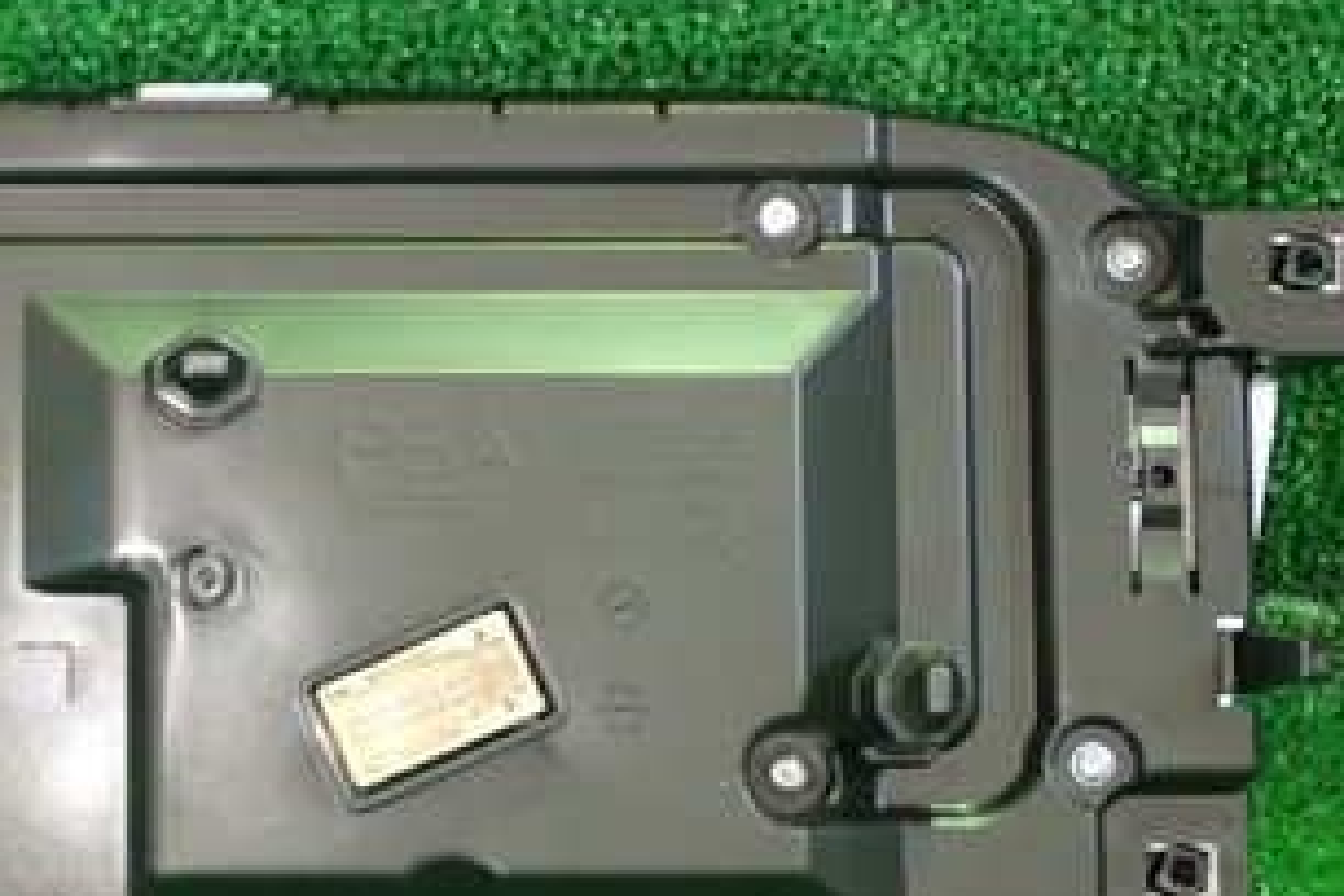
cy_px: 505
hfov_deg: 19.7
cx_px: 176
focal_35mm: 102
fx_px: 3808
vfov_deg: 13.4
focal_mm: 9.01
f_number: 3.2
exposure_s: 1/20
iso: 800
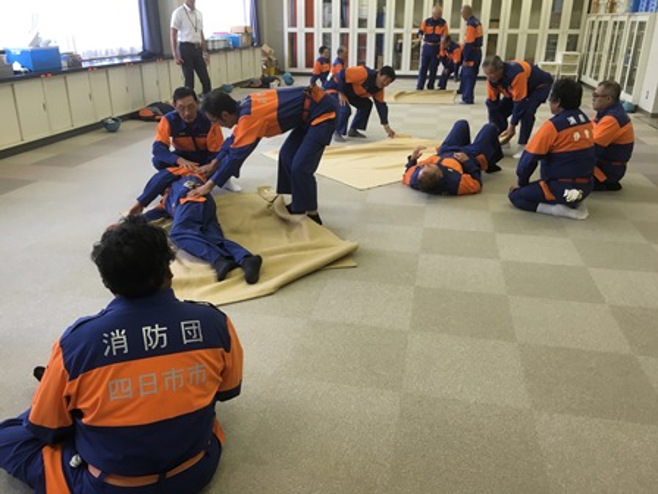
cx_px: 329
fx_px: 551
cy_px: 247
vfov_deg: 48.2
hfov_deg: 61.7
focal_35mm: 29
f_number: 2.2
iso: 50
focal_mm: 4.15
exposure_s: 1/30
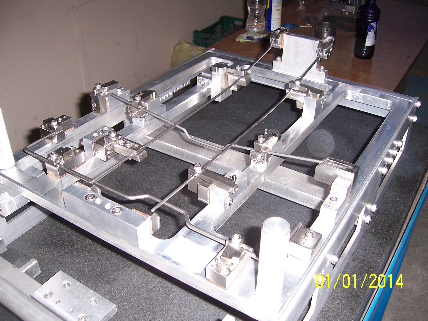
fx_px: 445
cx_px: 214
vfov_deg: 39.7
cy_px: 160
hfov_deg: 51.4
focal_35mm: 36
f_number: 3
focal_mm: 6
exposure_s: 1/60
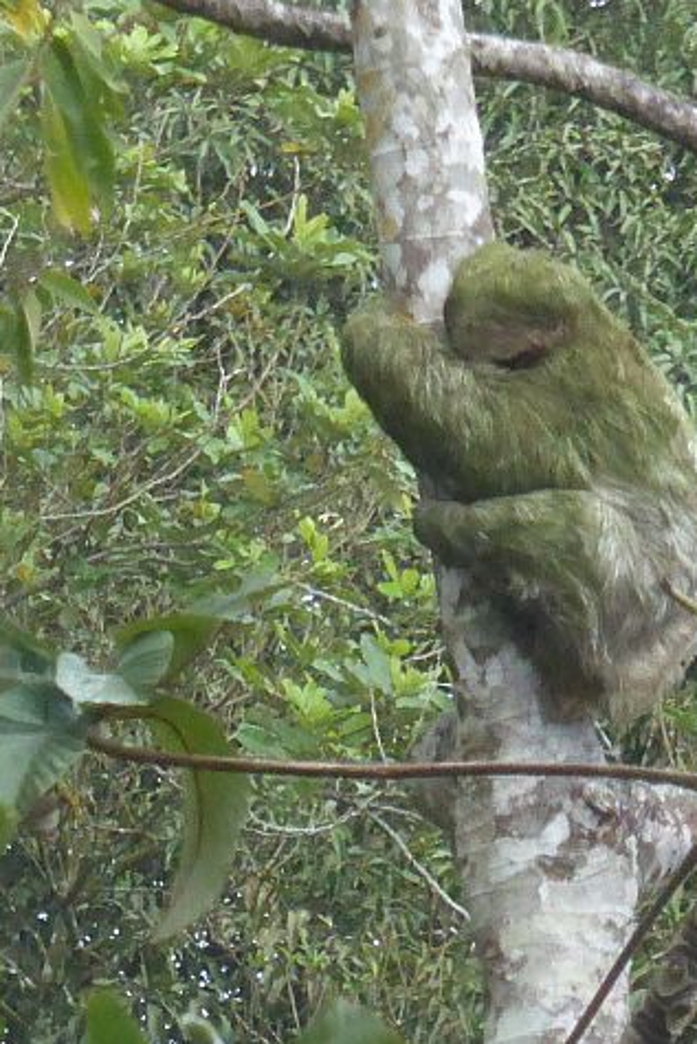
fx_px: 16802
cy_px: 523
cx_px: 510
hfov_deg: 2.4
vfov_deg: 3.6
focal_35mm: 579
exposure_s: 1/125
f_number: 6
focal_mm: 66.8
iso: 640
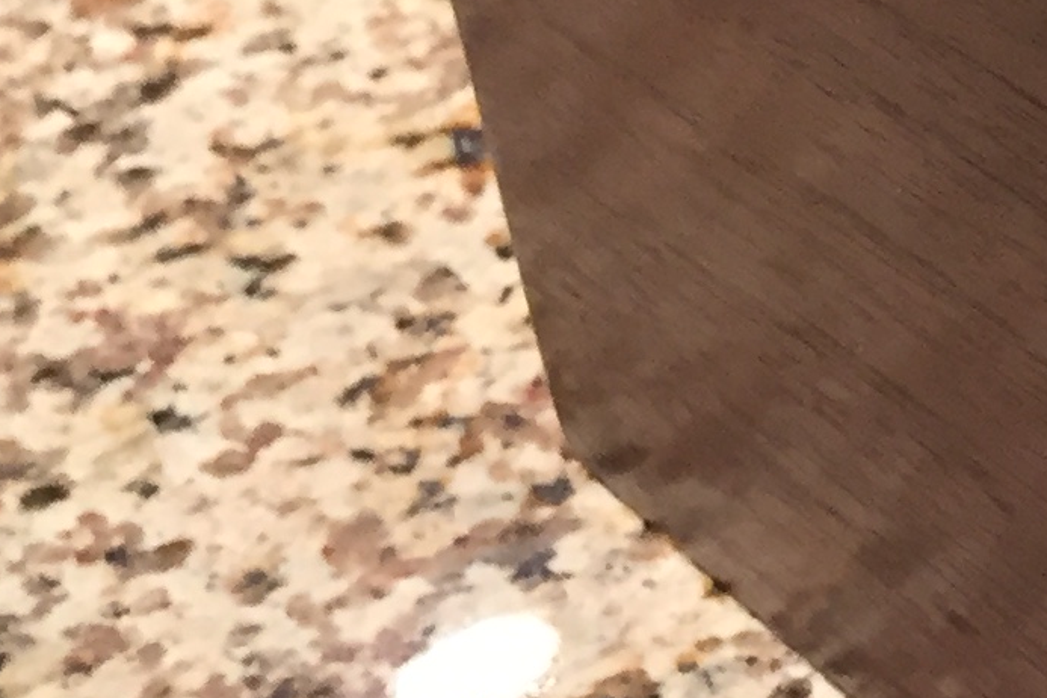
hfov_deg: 12.3
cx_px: 2250
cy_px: -71
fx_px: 4130
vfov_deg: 9.6
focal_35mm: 142
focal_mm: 4.15
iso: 50
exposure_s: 1/30
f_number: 2.2
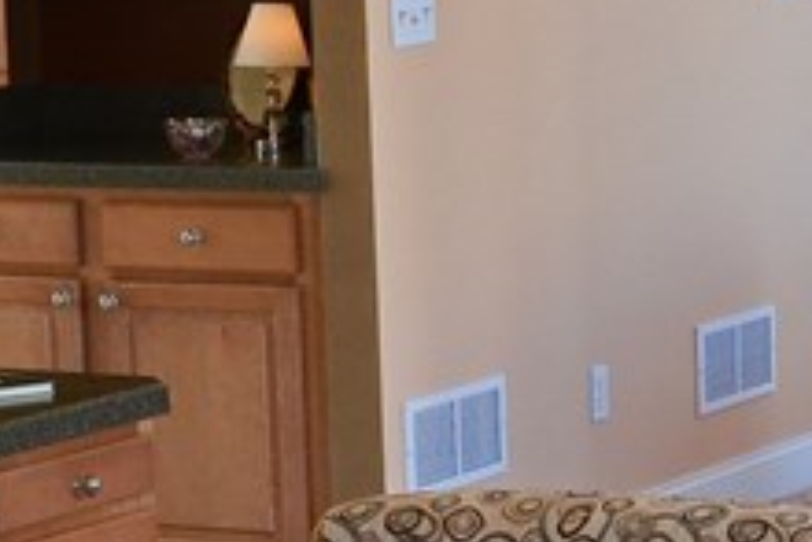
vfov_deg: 7.7
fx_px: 4017
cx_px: 696
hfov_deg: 11.5
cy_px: 662
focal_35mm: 178
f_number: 8
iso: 1000
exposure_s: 1/25
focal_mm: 24
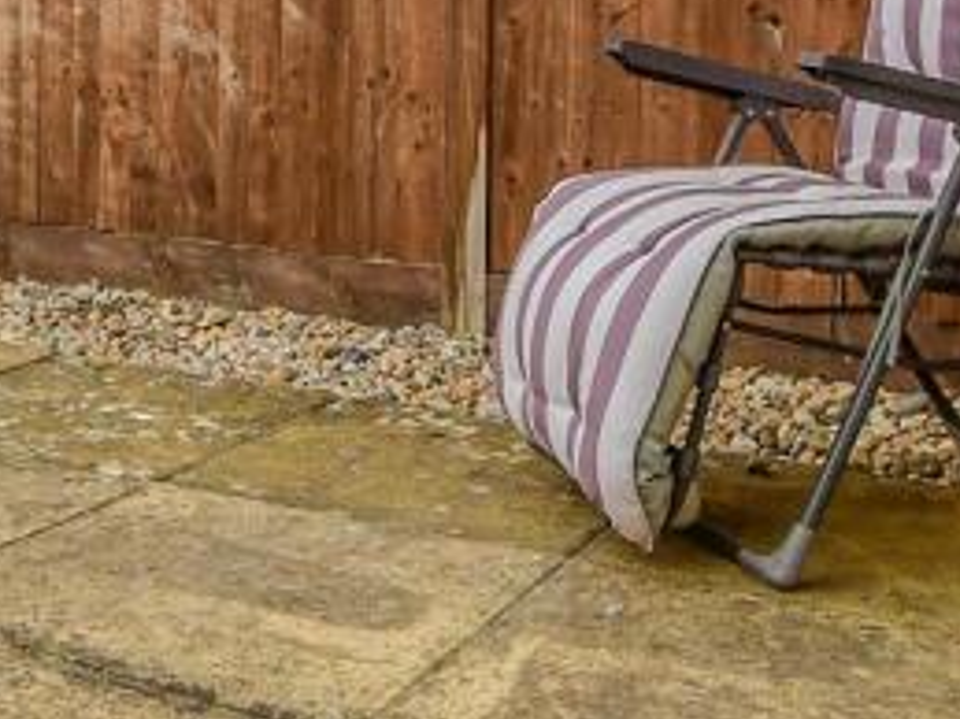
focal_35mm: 57
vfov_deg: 24.4
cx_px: 30
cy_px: -9
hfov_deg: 31.6
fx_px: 1580
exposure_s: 1/400
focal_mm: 10
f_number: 8
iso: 250
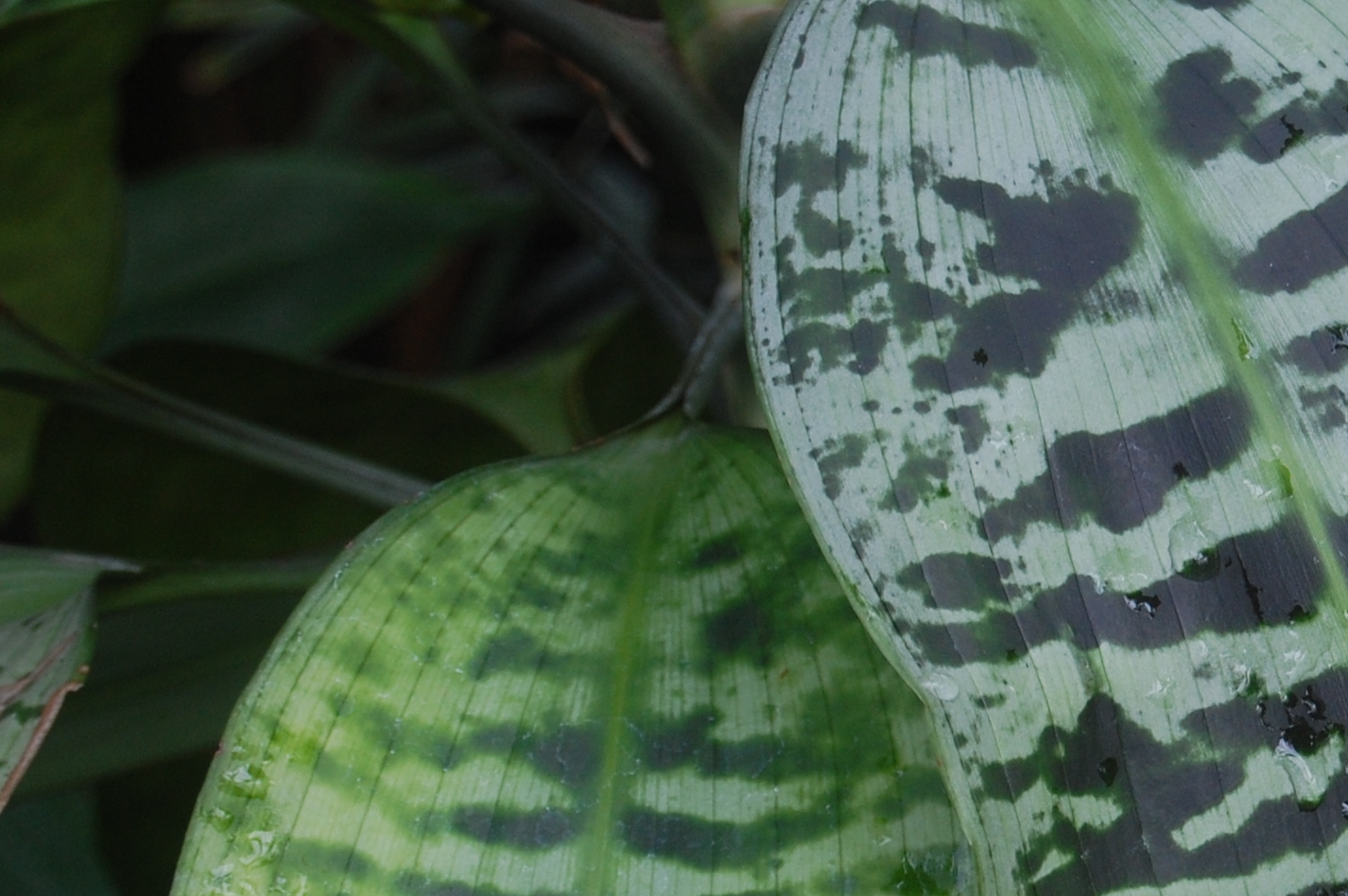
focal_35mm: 174
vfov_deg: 7.9
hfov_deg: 11.7
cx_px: 1301
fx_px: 6511
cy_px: 610
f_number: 5.6
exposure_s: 1/125
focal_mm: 55
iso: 320
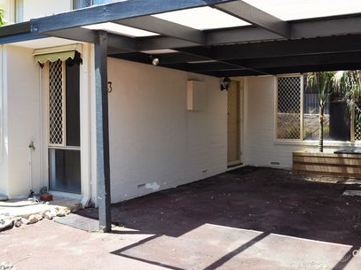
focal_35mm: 40
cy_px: 132
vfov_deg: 35.9
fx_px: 417
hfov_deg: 46.7
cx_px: 200
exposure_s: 1/200
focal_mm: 24
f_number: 7.1
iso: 200
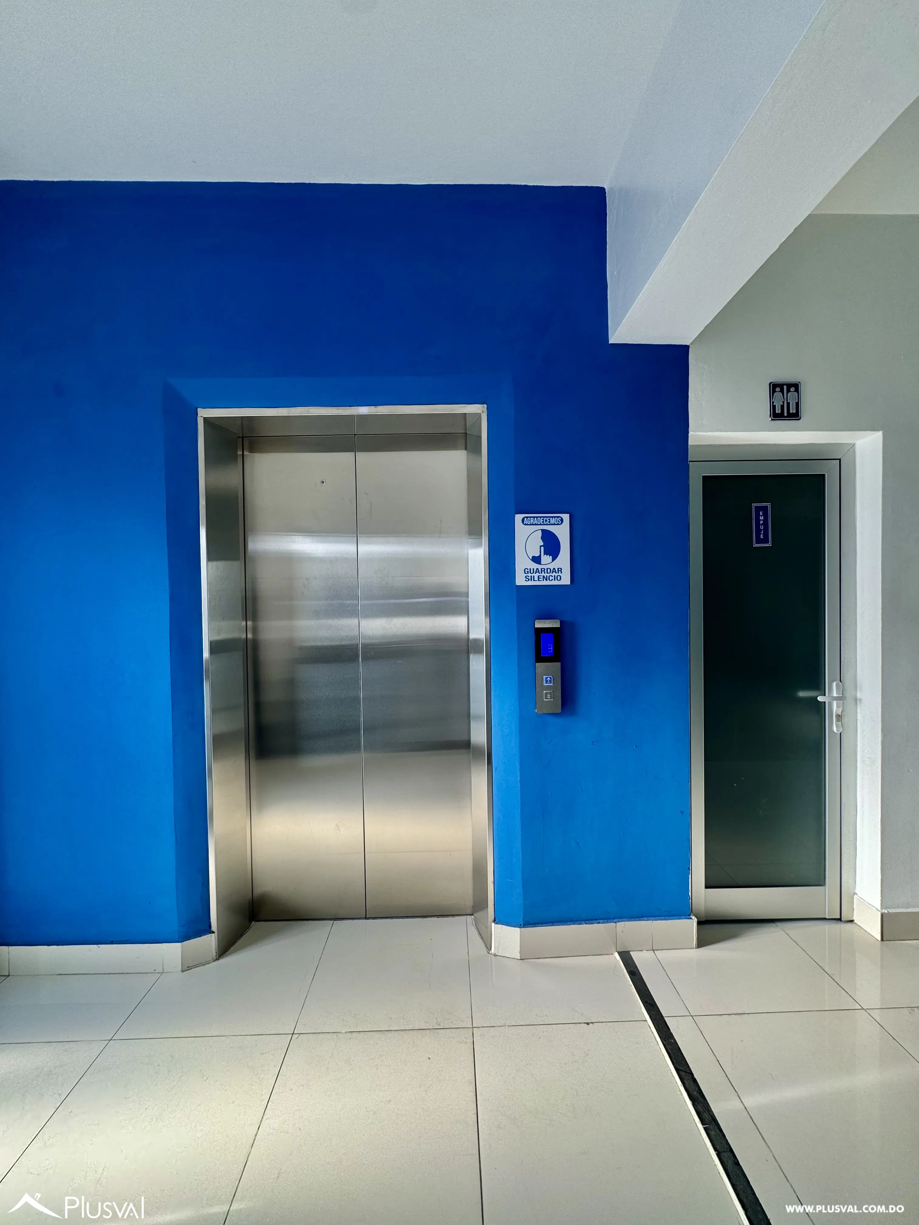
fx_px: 496
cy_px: 612
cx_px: 460
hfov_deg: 85.7
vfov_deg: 102.1
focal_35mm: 14
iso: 40
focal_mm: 2.22
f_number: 2.2
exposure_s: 1/131
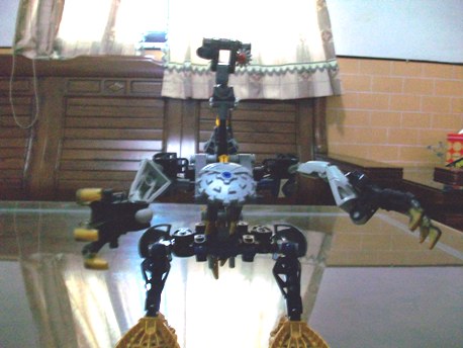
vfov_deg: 44.2
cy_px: 174
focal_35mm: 32
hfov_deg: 56.8
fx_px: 428
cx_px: 232
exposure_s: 1/5
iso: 160
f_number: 2.8
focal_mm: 5.7
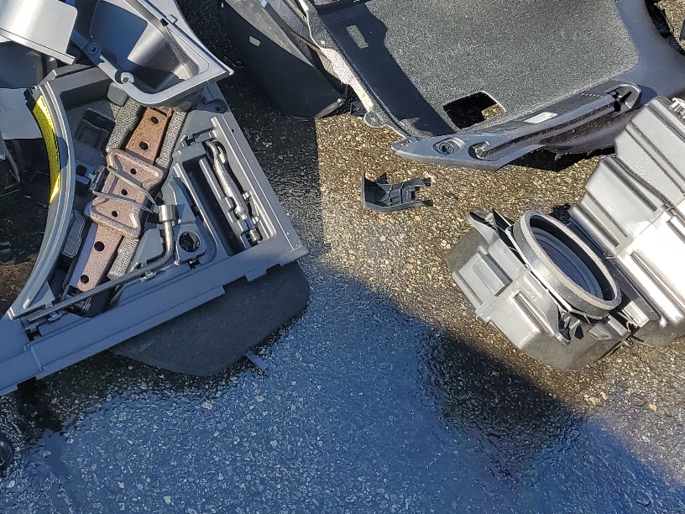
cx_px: 290
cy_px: 122
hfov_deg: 37.4
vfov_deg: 28.1
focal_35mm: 51
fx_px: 1009
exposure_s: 1/833
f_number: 1.5
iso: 50
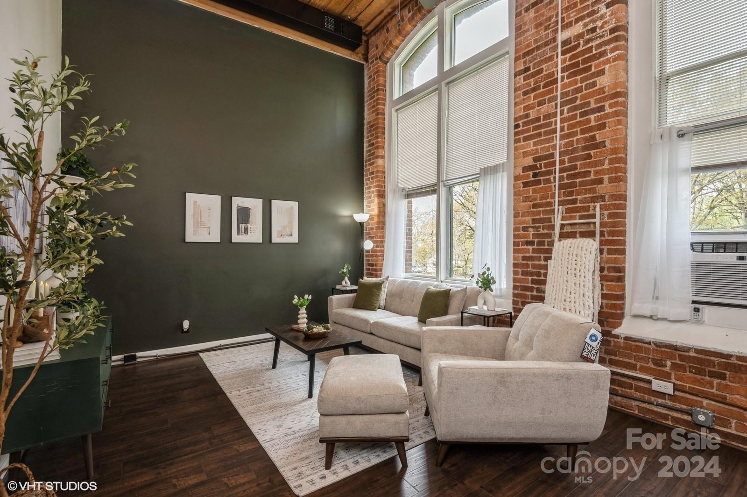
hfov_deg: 96.8
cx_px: 374
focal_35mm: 16
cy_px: 248
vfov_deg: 73.6
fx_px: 332
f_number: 8
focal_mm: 16
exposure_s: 1/50
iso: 320
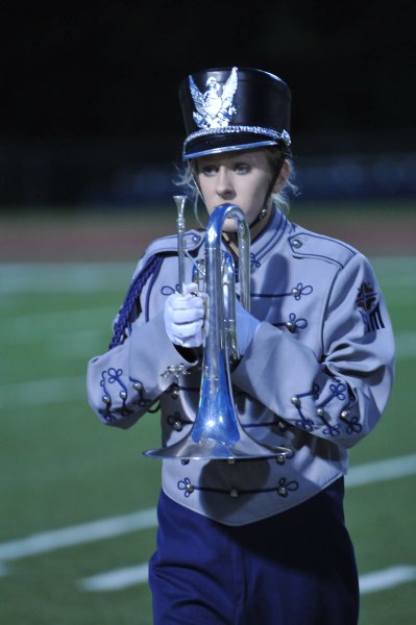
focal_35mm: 300
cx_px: 208
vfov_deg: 6.9
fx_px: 5209
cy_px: 312
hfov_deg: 4.6
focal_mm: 200
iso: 1600
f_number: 2.8
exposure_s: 1/200
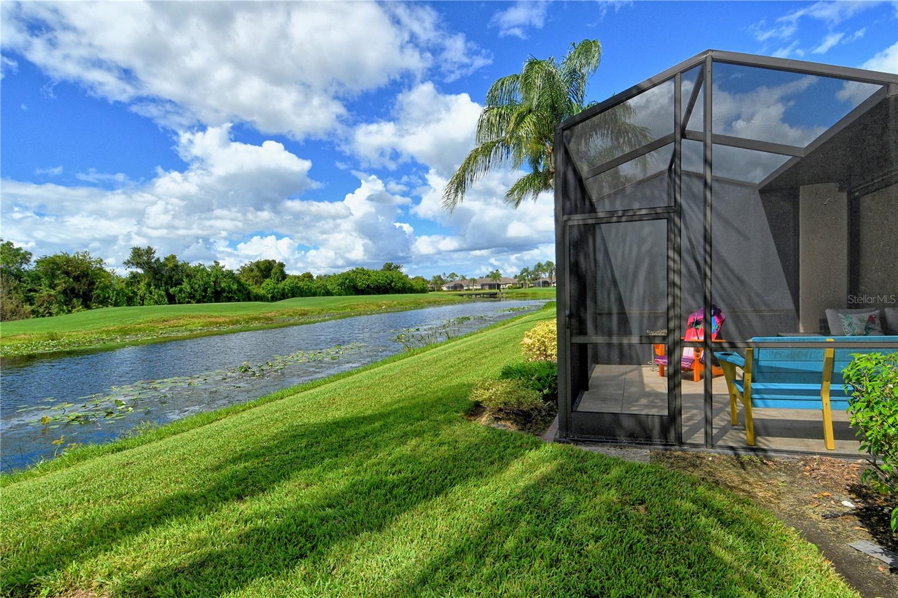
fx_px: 449
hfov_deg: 90.0
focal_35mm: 18
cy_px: 299
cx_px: 449
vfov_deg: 67.4
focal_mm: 12
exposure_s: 1/400
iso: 640
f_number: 18
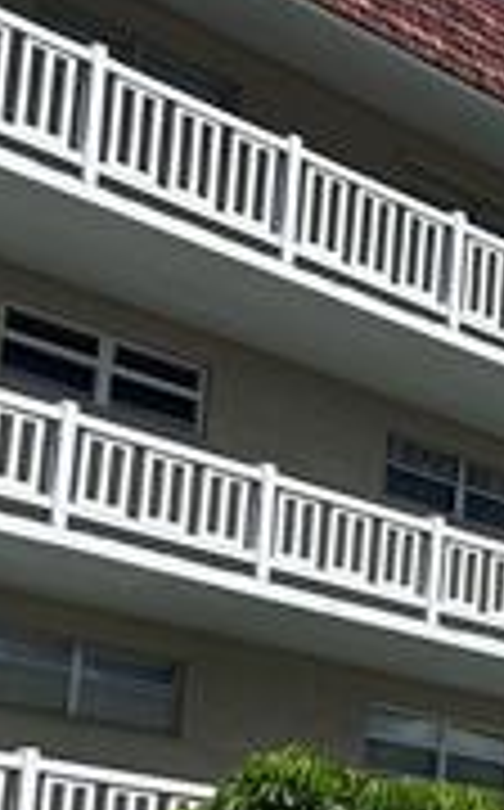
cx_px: 968
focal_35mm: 92
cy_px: 792
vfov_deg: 21.8
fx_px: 2028
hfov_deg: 12.6
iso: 50
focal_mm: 5.7
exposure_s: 1/6579
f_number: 1.5
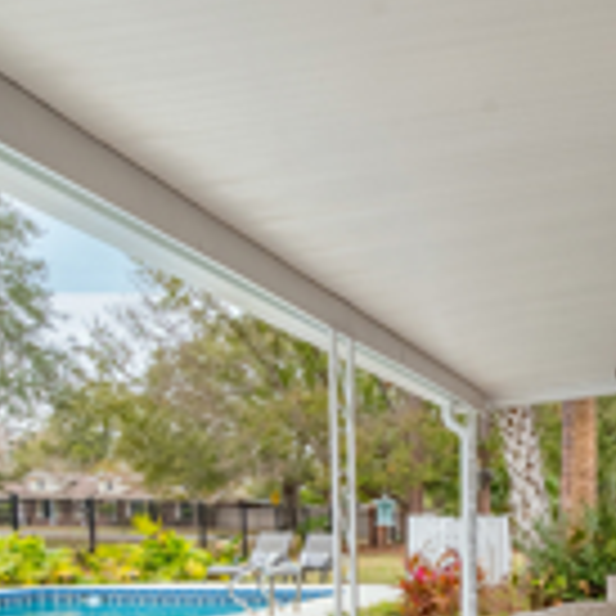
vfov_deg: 39.0
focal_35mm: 39
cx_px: 708
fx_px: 785
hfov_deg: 35.4
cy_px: 585
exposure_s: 1/800
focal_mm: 14
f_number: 9
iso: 400
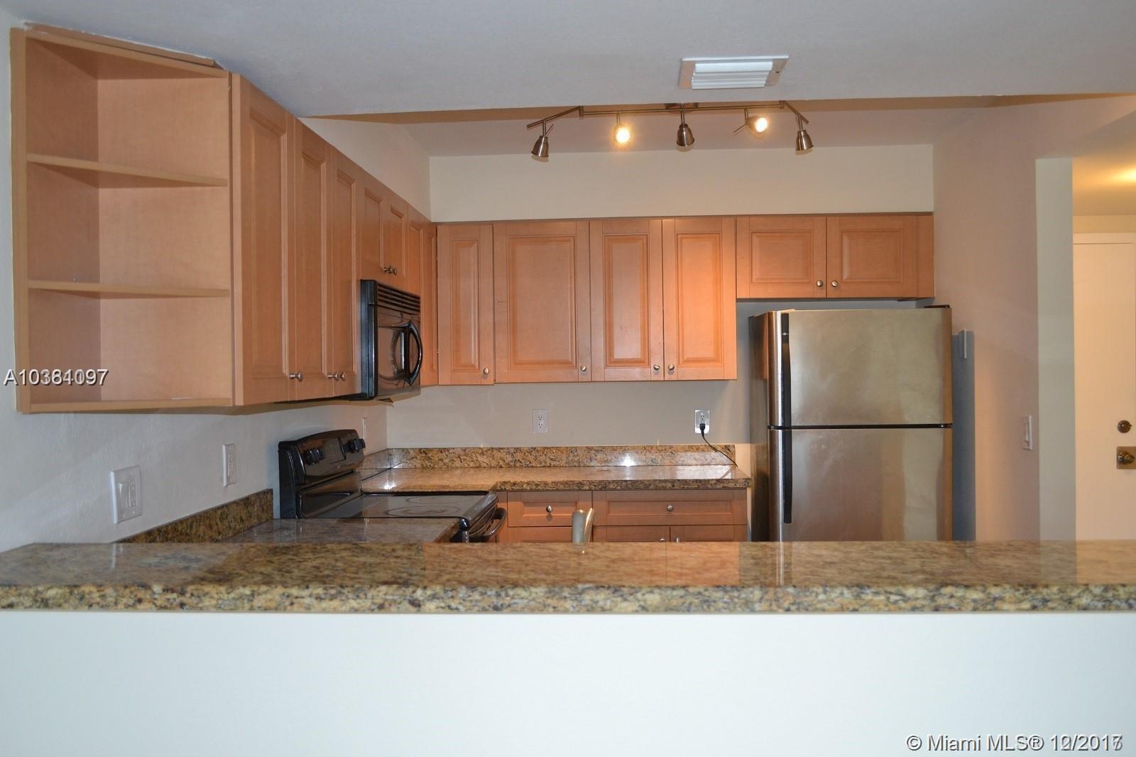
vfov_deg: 43.6
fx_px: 946
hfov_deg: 61.9
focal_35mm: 30
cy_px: 378
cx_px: 568
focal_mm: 20
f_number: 3.8
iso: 720
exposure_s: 1/60
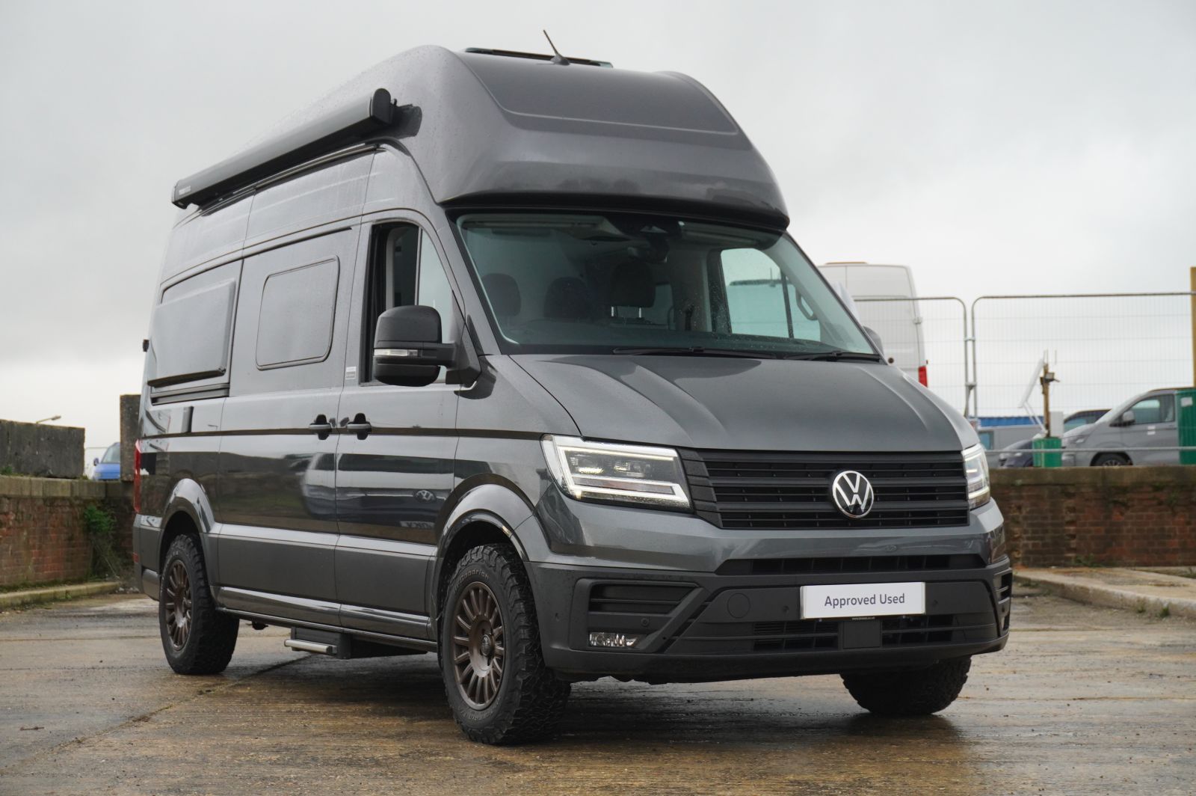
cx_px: 598
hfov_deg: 33.4
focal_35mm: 60
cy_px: 398
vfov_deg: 22.6
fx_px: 1992
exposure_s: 1/200
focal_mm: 40
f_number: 5.6
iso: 1000
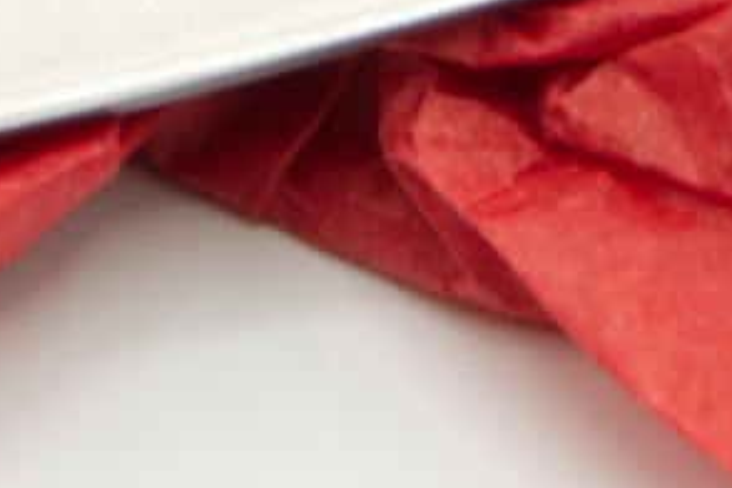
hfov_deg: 1.9
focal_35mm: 1072
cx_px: 259
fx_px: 21804
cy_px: -615
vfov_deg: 1.3
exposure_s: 1/10
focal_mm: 105
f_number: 10
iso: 100
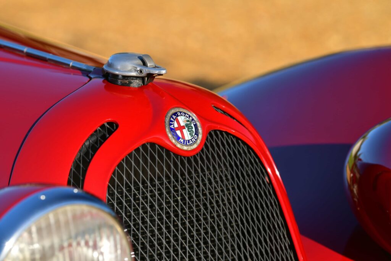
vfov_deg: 8.9
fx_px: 1684
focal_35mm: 155
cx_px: 196
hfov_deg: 13.2
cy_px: 130
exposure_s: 1/250
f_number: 5
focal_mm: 155
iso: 125
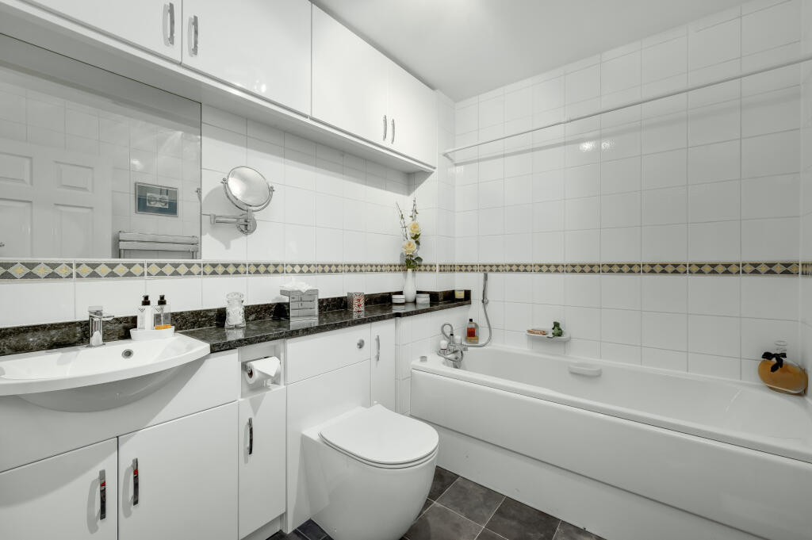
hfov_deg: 100.4
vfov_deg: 77.2
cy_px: 270
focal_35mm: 15
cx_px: 406
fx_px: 338
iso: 400
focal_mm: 15
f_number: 11
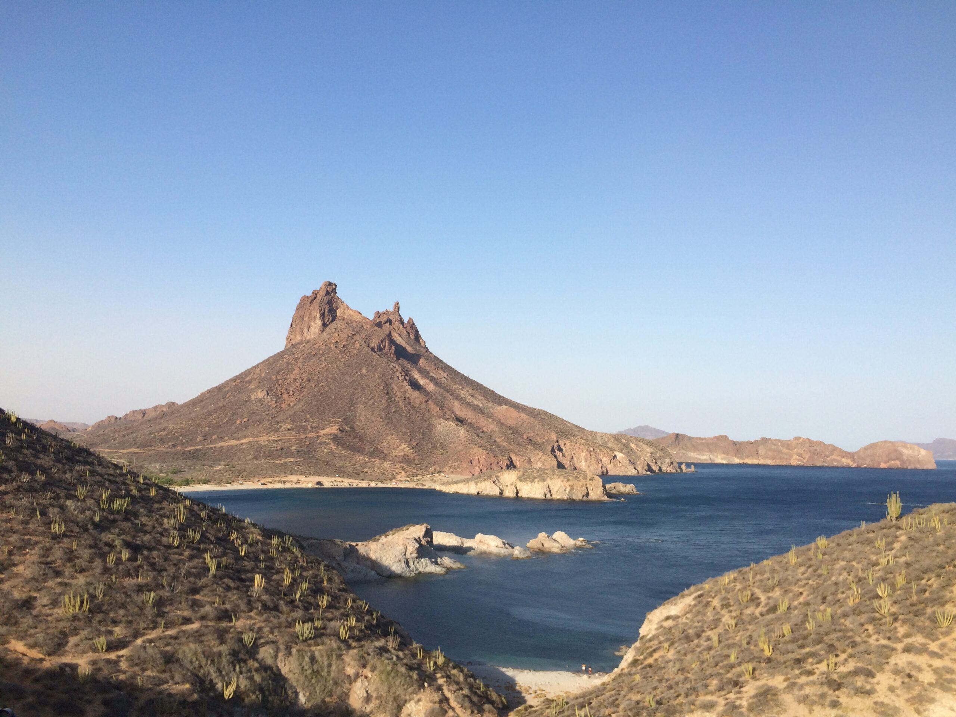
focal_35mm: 29
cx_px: 478
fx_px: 801
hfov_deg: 61.7
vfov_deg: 48.2
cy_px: 358
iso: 32
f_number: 2.2
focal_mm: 4.15
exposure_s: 1/1953
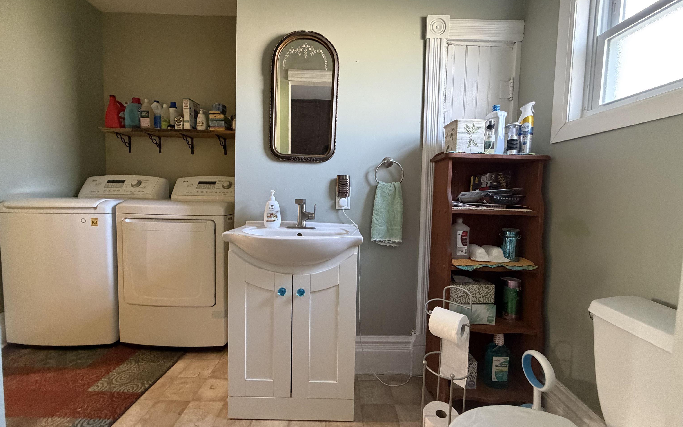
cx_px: 340
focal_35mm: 15
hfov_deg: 101.5
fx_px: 279
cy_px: 210
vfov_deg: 74.8
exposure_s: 1/60
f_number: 2.2
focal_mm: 2.22
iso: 640
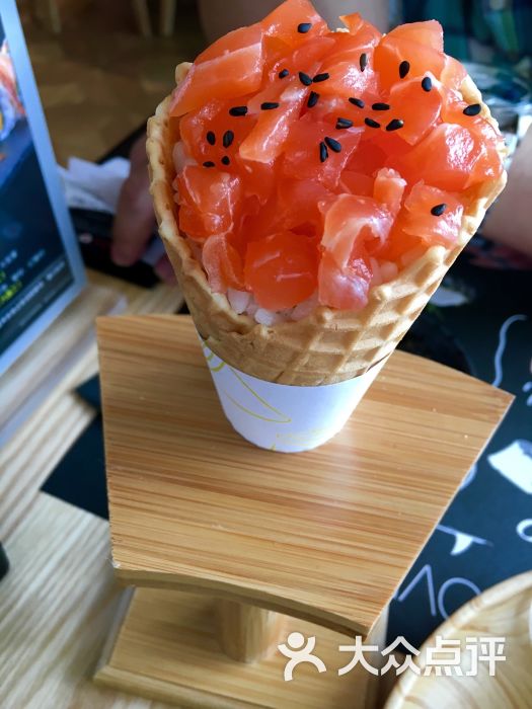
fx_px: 594
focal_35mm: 29
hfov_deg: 48.2
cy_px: 354
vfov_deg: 61.7
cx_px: 266
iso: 40
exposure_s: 1/33
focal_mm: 4.15
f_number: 2.2
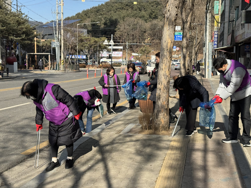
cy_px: 94
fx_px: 348
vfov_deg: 30.3
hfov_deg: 39.7
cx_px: 126
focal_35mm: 48
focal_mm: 6.76
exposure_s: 1/3096
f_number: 1.78
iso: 64
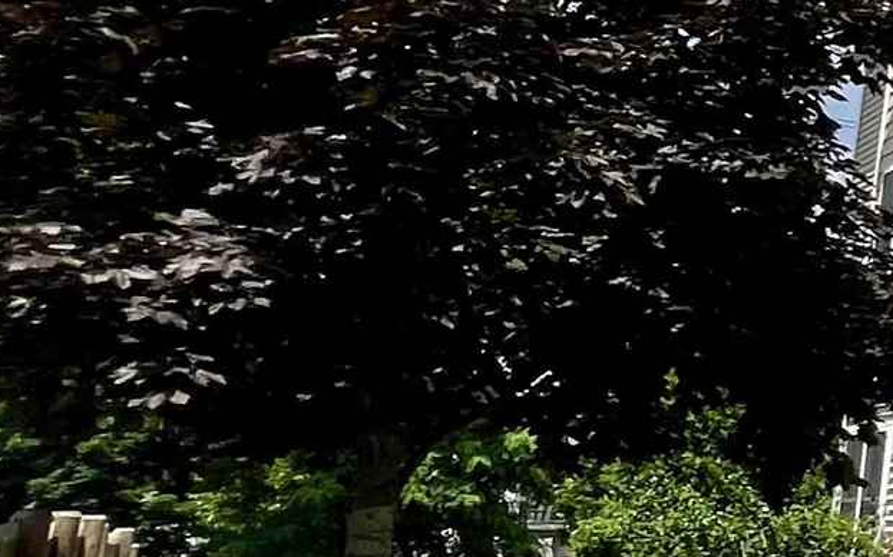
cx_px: 2031
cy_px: 136
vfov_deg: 19.0
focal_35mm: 68
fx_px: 1654
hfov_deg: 16.3
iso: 32
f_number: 1.8
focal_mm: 1.57
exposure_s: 1/2421
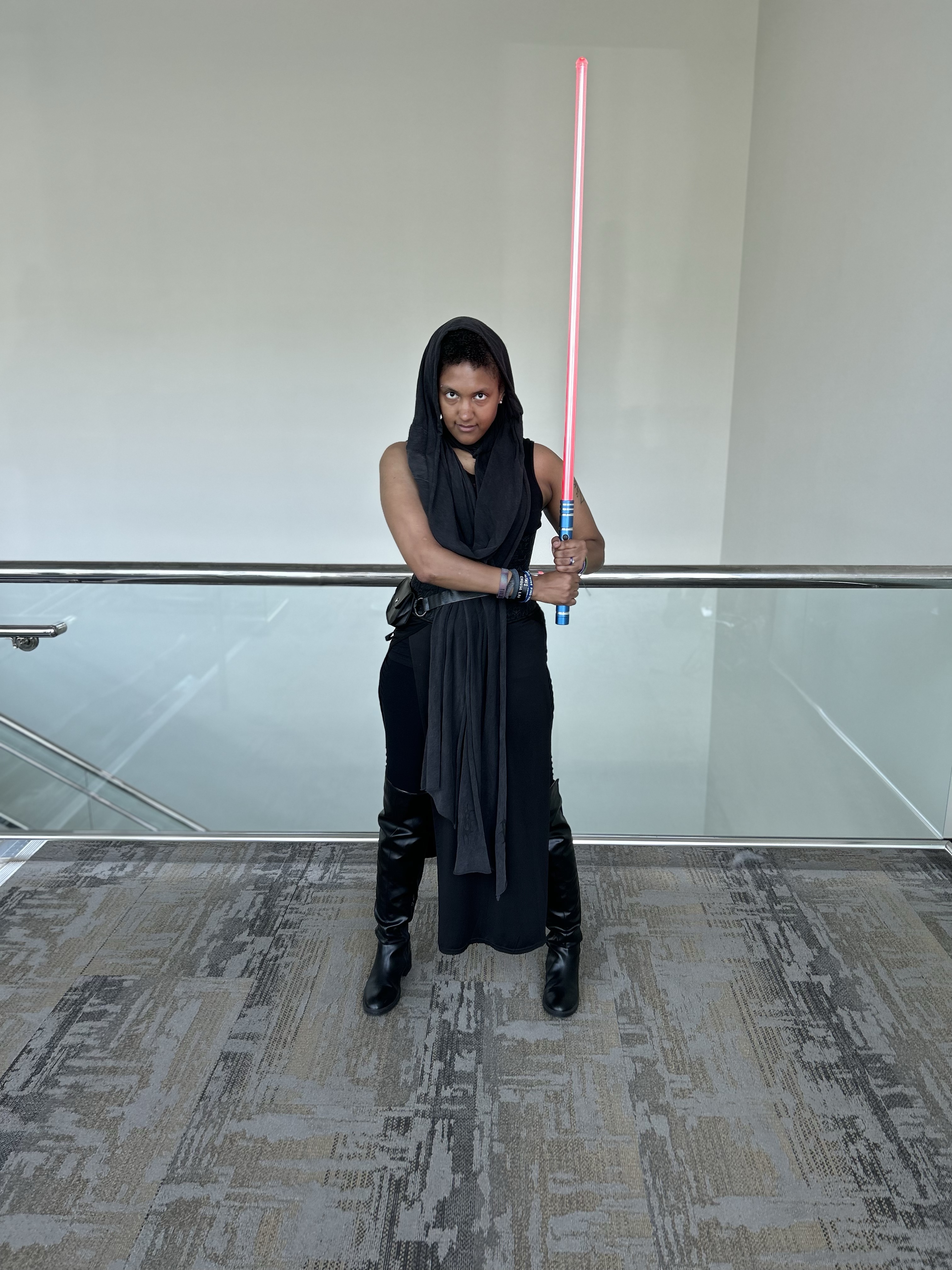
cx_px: 476
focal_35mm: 26
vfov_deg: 67.3
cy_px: 635
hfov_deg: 53.1
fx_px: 953
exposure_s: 1/120
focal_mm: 5.7
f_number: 1.5
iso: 50
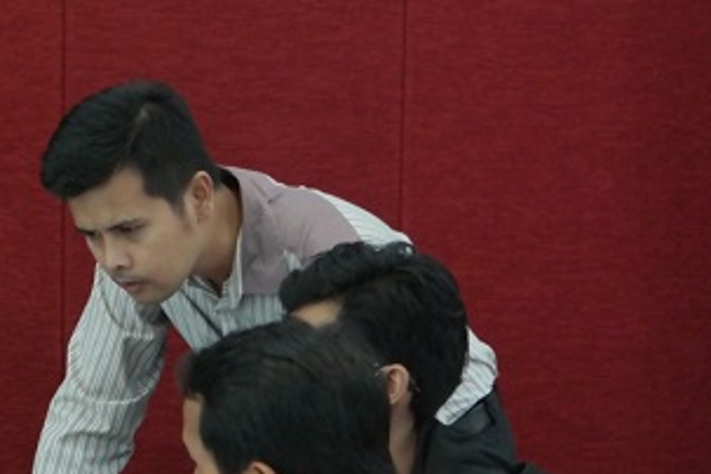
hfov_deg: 20.1
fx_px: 1955
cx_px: 38
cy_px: 422
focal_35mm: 99
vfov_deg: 13.7
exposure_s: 1/20
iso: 3200
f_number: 5
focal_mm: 33
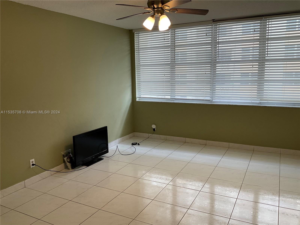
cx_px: 150
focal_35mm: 29
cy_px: 112
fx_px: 251
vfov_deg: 48.2
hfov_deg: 61.7
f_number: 1.8
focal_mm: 3
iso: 50
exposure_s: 1/120
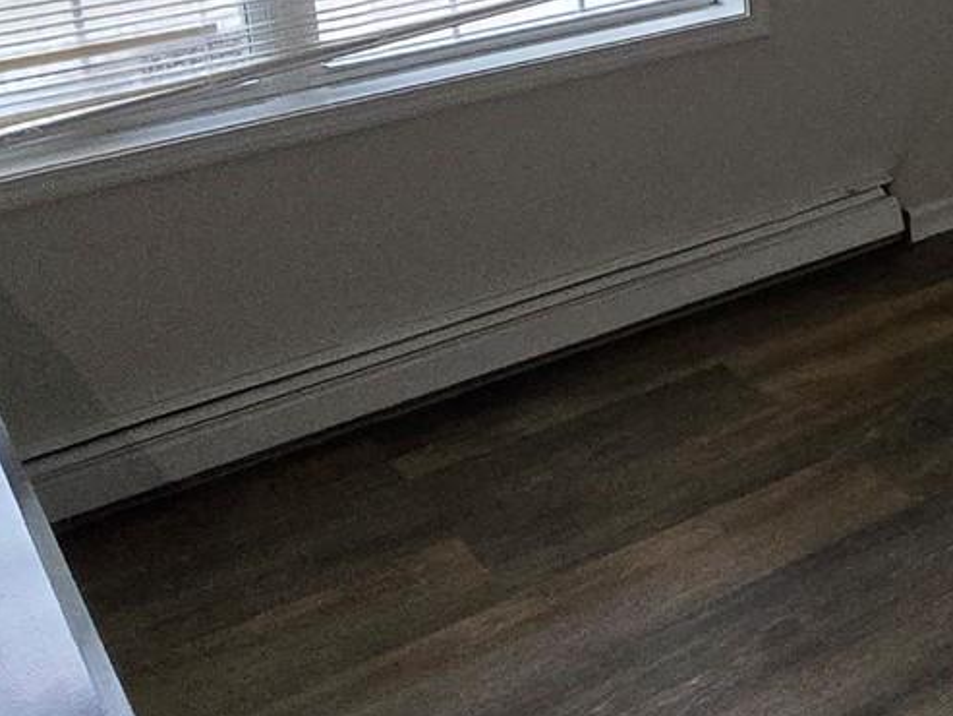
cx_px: 1079
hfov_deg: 31.1
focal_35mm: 54
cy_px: -112
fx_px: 1487
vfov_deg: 24.8
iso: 1250
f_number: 2.2
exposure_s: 1/40
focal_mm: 2.2
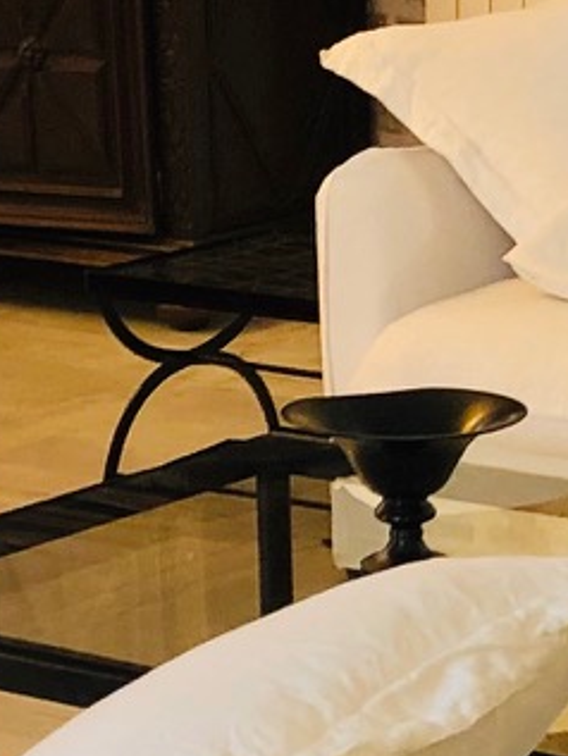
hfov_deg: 8.3
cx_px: 537
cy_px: 448
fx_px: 3892
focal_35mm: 178
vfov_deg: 11.1
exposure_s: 1/17
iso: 50
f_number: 1.8
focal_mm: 3.99
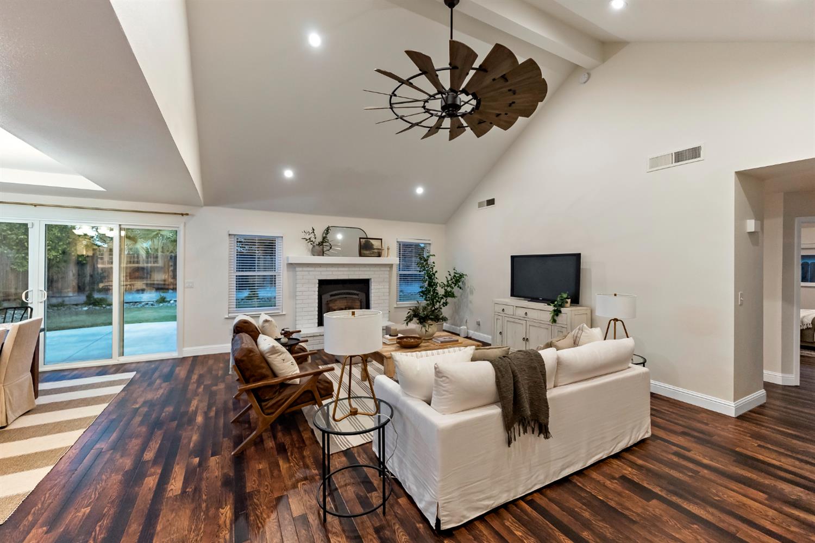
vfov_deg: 81.2
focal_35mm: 14
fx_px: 317
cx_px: 408
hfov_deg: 104.3
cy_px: 272
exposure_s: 1/160
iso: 1250
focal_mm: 14
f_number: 2.8
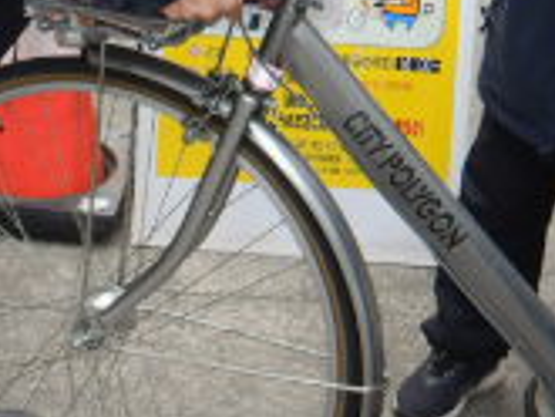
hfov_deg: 21.0
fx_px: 1492
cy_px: -135
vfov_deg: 15.1
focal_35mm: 93
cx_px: 212
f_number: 2.8
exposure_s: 1/160
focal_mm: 4.3
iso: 125
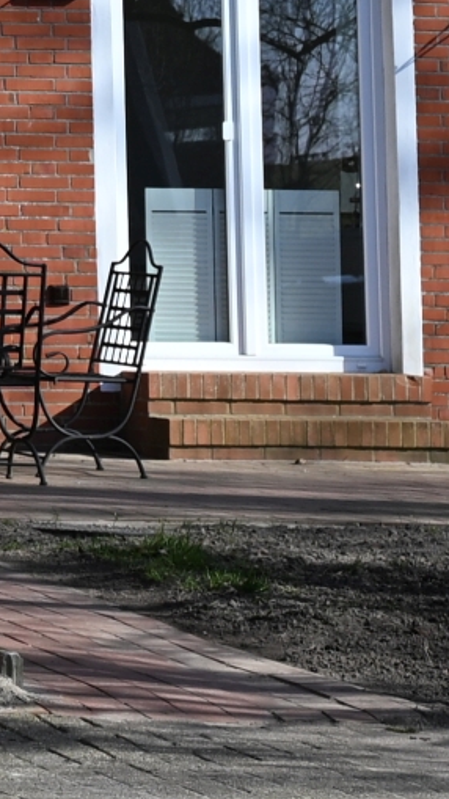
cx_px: -1115
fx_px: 5105
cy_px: -581
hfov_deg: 4.7
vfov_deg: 8.6
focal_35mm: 241
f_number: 6.3
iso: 100
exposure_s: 1/320
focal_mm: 39
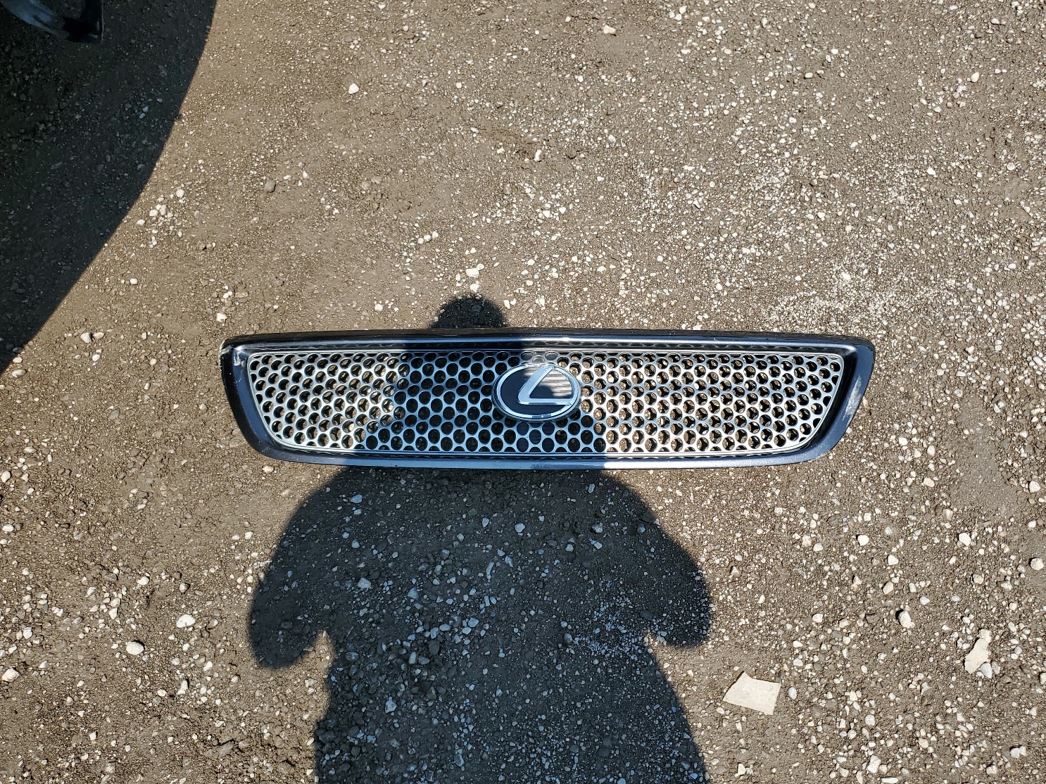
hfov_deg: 63.4
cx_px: 557
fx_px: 846
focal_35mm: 28
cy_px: 417
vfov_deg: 49.7
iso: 50
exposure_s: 1/2000
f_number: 1.5
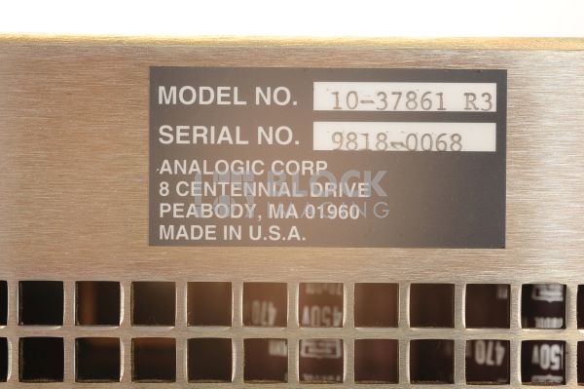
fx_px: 810
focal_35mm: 50
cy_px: 194
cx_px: 292
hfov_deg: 39.6
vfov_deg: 26.9
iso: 320
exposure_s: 1/160
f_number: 13
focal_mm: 50
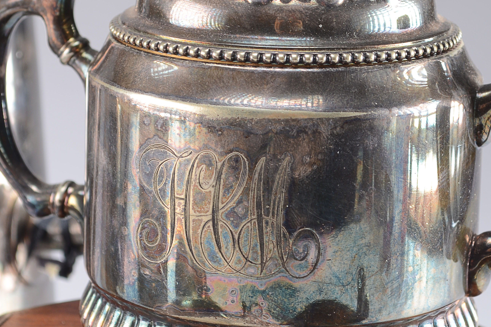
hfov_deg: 15.0
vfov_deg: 10.0
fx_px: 1868
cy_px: 140
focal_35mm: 137
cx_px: 248
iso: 100
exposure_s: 1/80
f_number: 8
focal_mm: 48
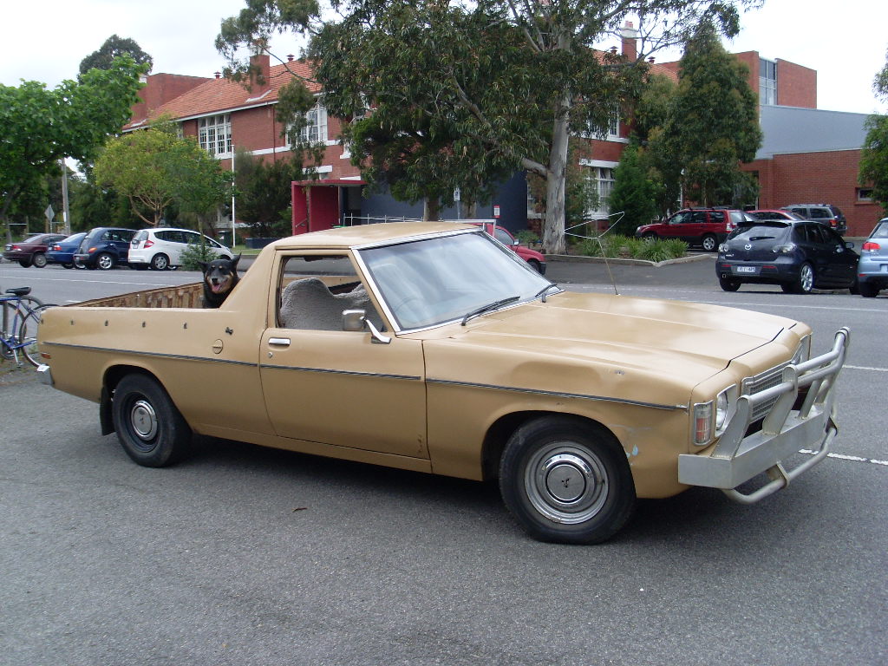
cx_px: 444
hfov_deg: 49.0
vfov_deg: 37.7
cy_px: 333
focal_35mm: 38
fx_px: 975
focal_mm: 6.3
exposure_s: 1/180
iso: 80
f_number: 7.7
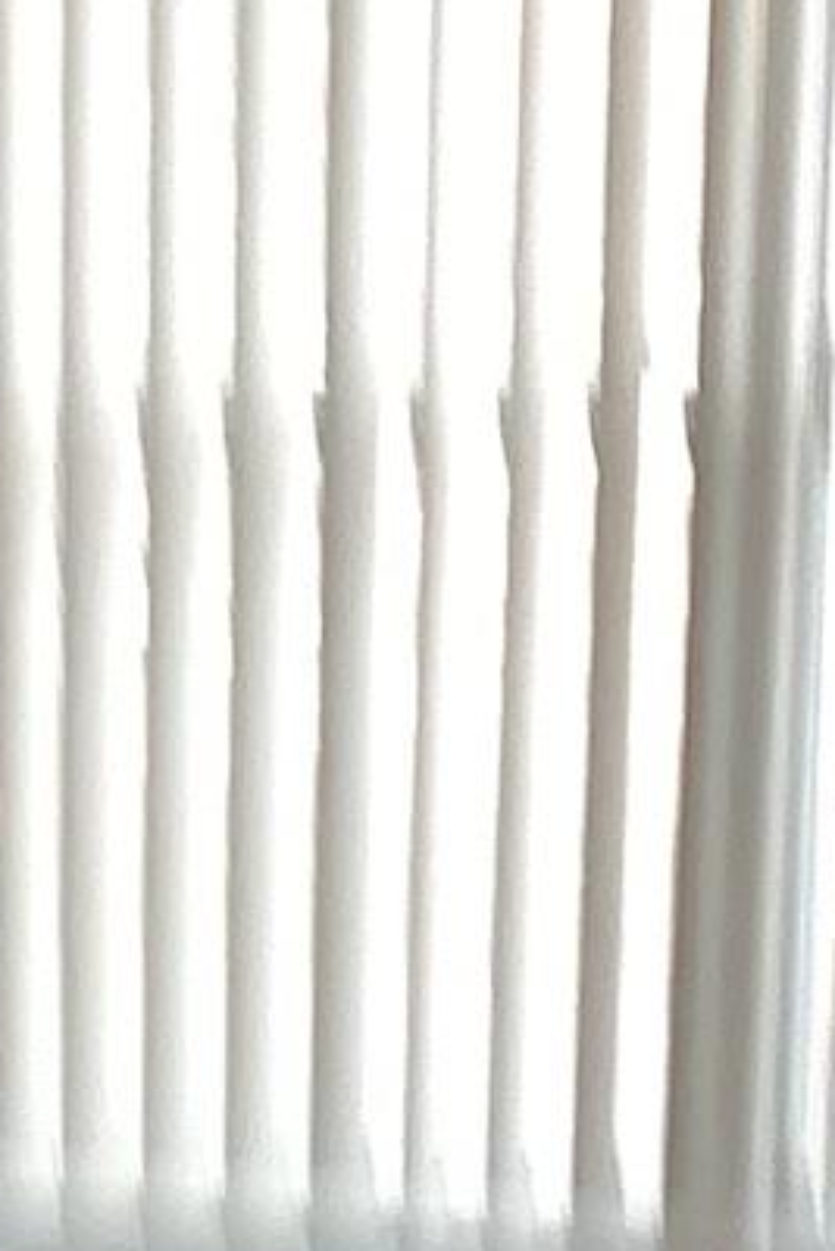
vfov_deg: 12.1
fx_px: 5735
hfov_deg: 8.1
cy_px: 1539
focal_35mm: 165
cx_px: -600
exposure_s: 1/60
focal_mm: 3.3
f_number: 2.4
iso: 160
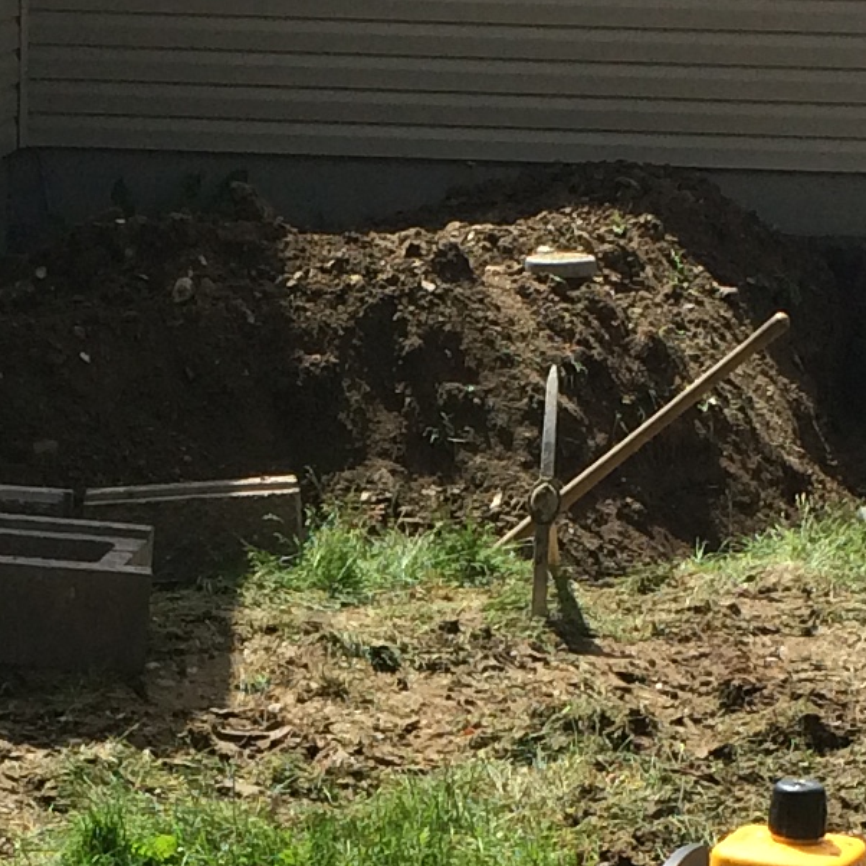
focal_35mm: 139
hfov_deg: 12.5
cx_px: 293
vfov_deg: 12.4
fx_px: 3934
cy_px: 885
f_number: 2.2
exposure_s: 1/1709
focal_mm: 4.15
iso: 32
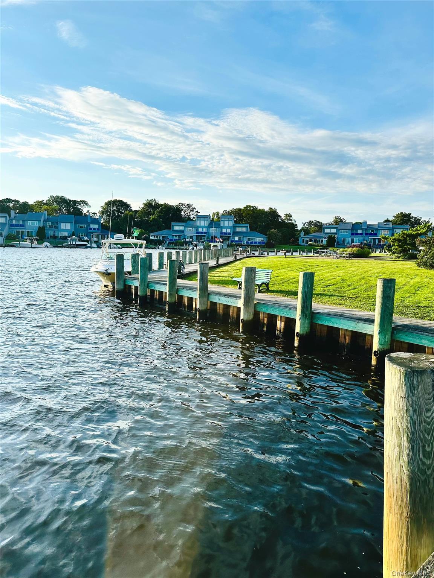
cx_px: 217
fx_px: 401
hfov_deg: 56.8
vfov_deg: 71.6
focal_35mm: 24
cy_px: 289
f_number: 1.78
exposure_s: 1/4762
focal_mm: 6.86
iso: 80
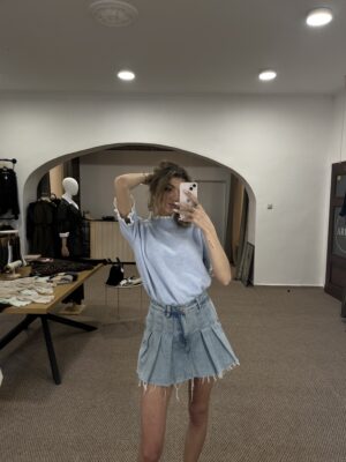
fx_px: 347
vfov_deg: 67.3
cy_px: 231
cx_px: 173
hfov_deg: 53.1
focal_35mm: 26
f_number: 1.6
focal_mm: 5.1
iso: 40
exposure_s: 1/100
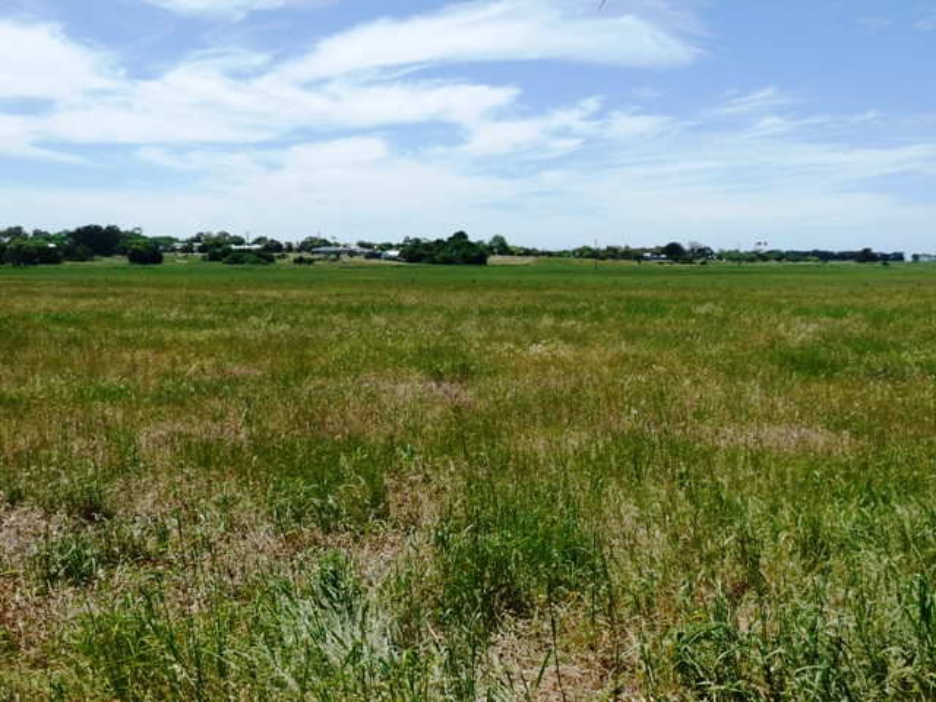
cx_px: 468
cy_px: 351
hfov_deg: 45.8
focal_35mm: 41
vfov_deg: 35.1
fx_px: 1109
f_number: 6.3
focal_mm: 7.3
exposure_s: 1/500
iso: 100
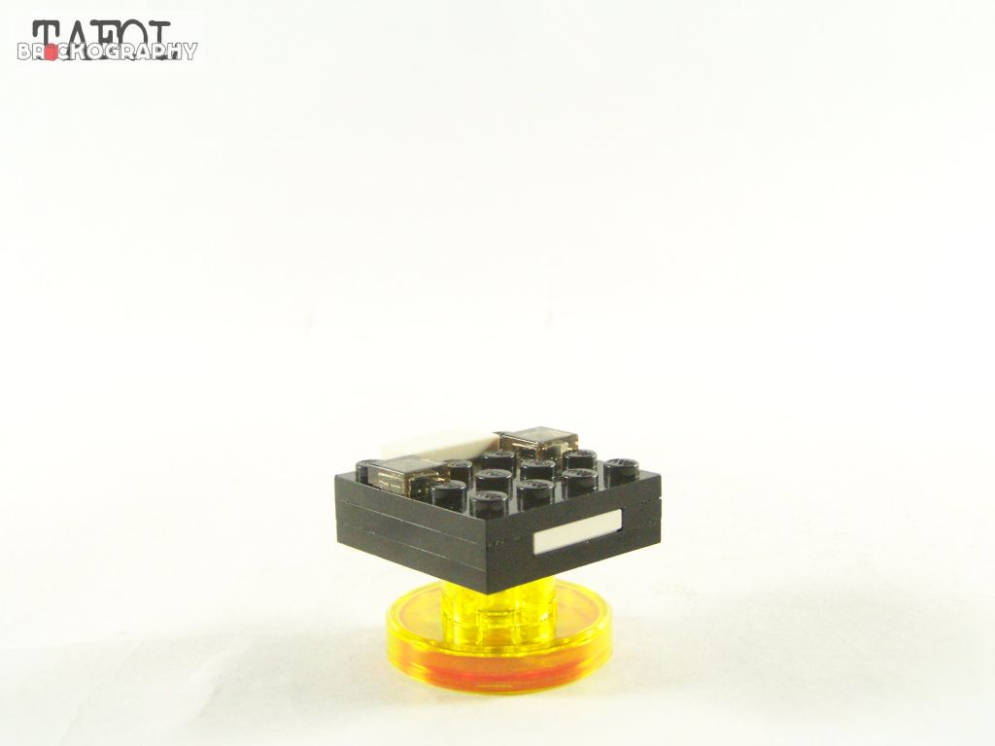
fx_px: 1466
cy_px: 373
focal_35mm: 51
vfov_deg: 28.6
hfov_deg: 37.5
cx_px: 498
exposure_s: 1/60
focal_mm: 8.5
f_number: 4
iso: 400
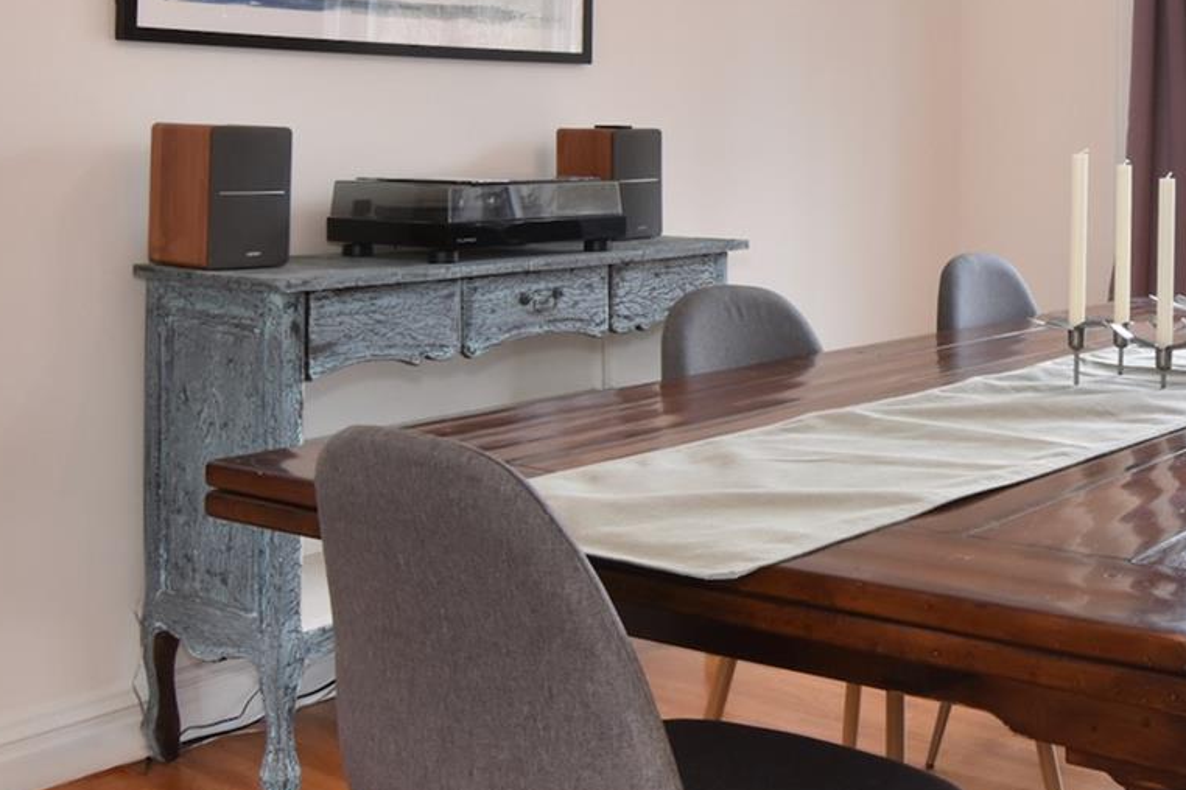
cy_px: 133
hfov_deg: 40.4
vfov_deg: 29.4
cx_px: 1099
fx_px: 1461
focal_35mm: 44
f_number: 11
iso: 640
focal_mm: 11
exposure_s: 1/100
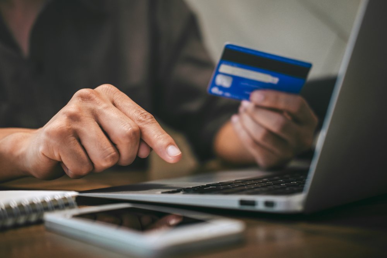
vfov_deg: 25.5
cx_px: 194
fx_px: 570
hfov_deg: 37.5
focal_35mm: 53
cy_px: 129
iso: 500
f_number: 2
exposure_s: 1/80
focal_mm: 35
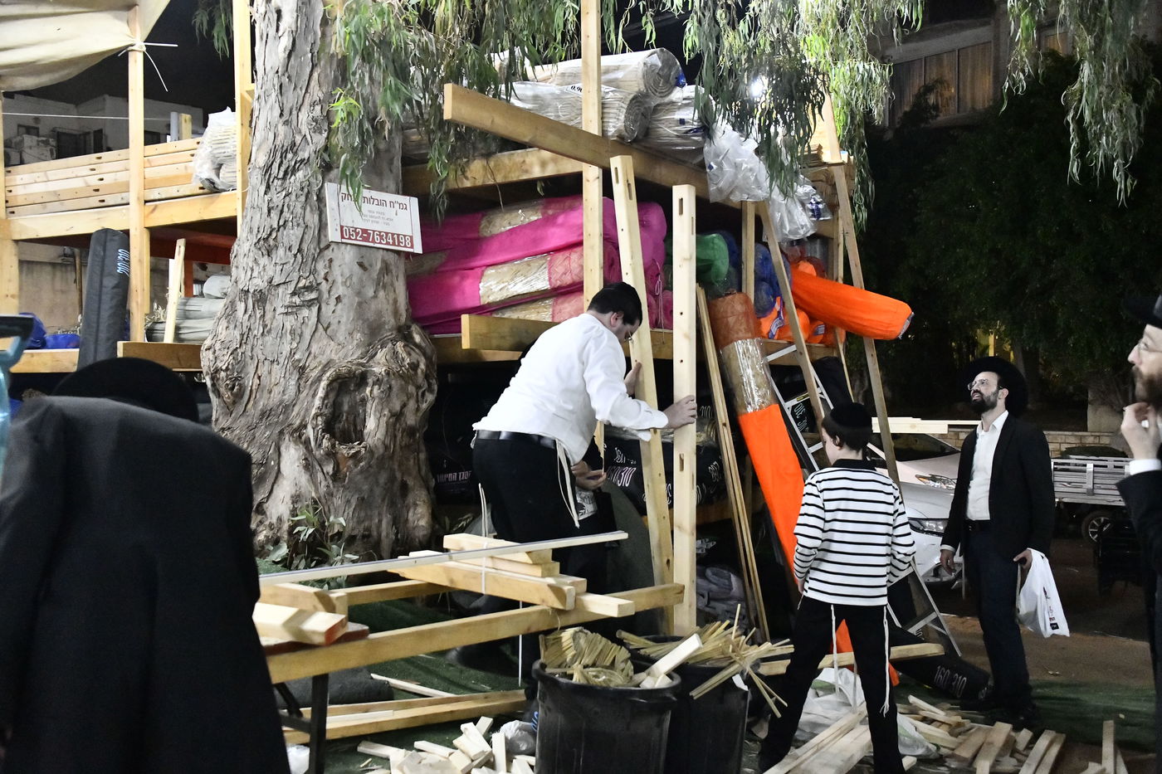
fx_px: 1162
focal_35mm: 36
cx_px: 581
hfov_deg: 53.1
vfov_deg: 36.9
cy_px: 387
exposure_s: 1/125
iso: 8000
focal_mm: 36
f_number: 5.6
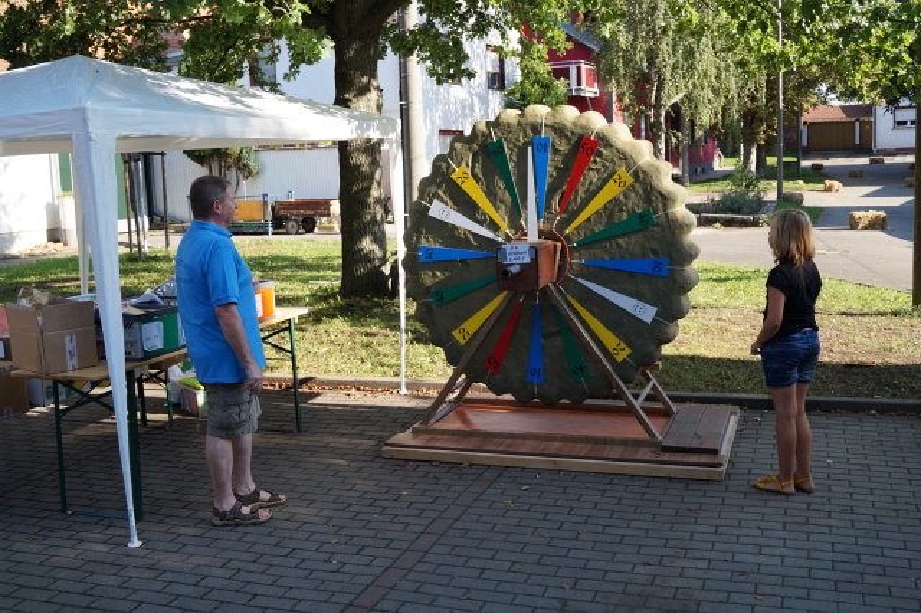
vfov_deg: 36.8
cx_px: 460
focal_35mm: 36
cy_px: 306
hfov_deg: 53.2
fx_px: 920
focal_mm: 24
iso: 100
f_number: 4.5
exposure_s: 1/200
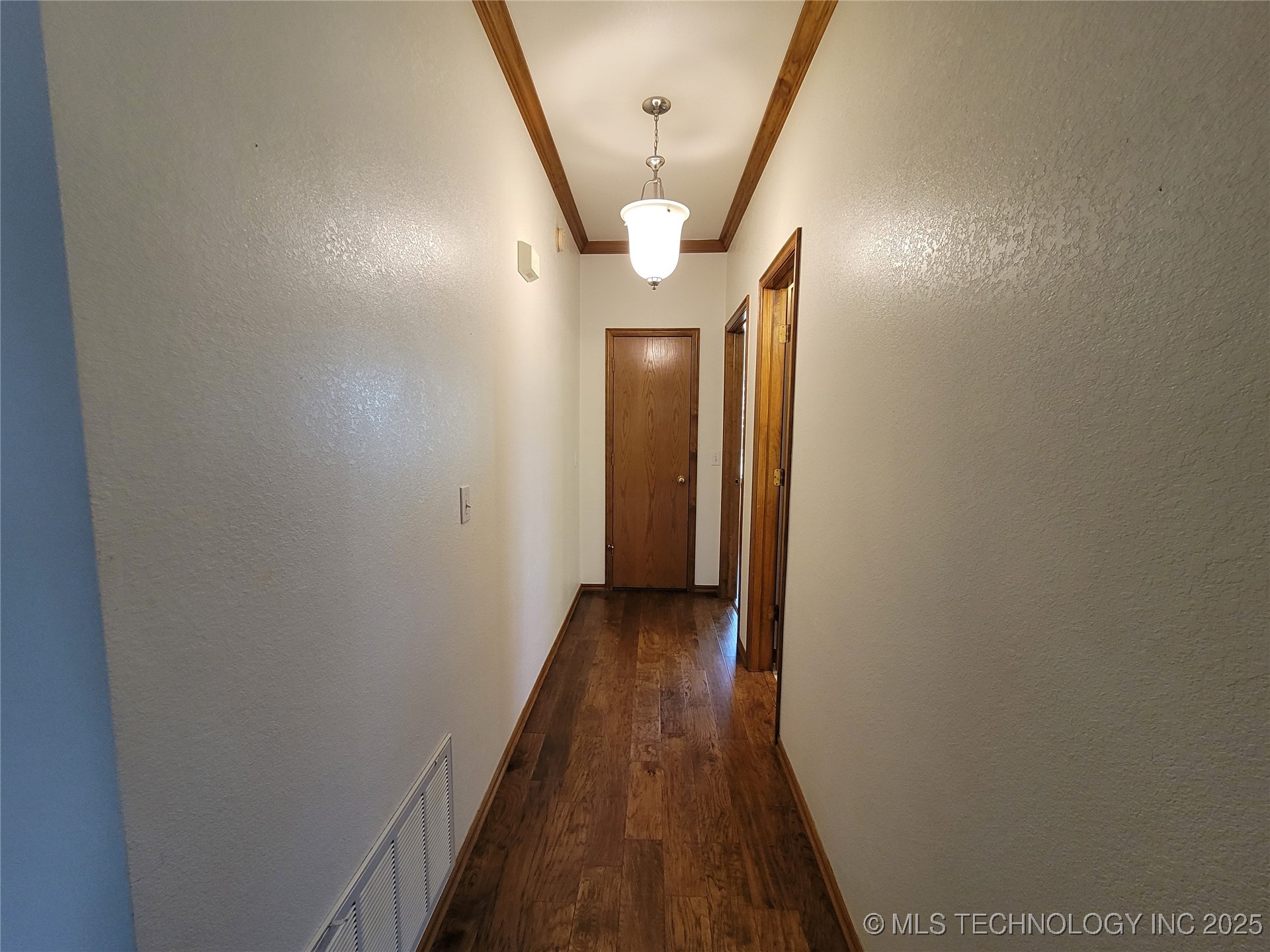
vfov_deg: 89.9
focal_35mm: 13
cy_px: 476
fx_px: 477
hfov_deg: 106.2
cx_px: 635
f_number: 2.2
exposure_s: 1/60
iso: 250
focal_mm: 2.2
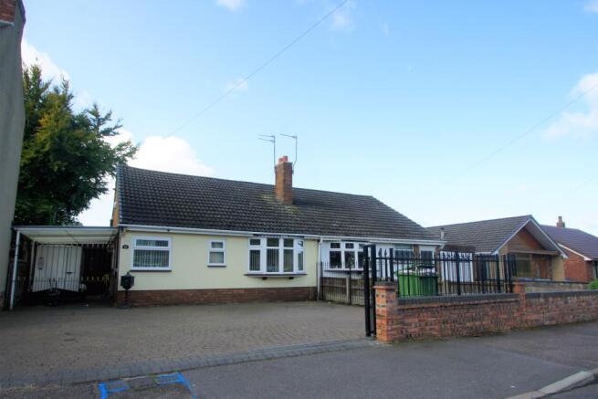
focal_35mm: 16
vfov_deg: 72.1
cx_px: 299
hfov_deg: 95.0
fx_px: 274
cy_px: 200
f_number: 10
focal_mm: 11
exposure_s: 1/125
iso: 200
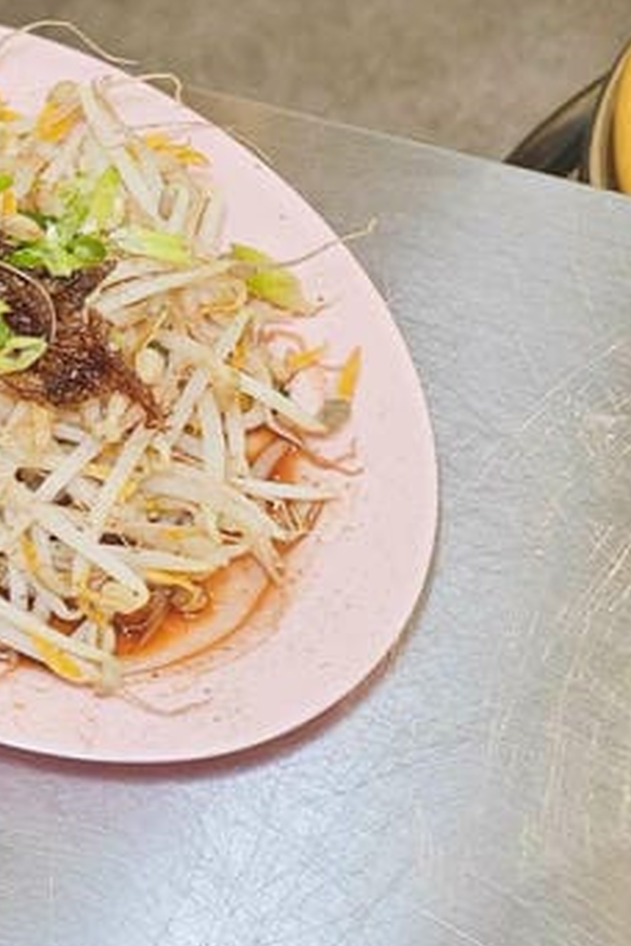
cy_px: 241
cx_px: -1027
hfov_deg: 12.0
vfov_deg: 23.9
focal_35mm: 84
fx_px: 2208
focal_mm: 8.72
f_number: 2
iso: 320
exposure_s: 1/120
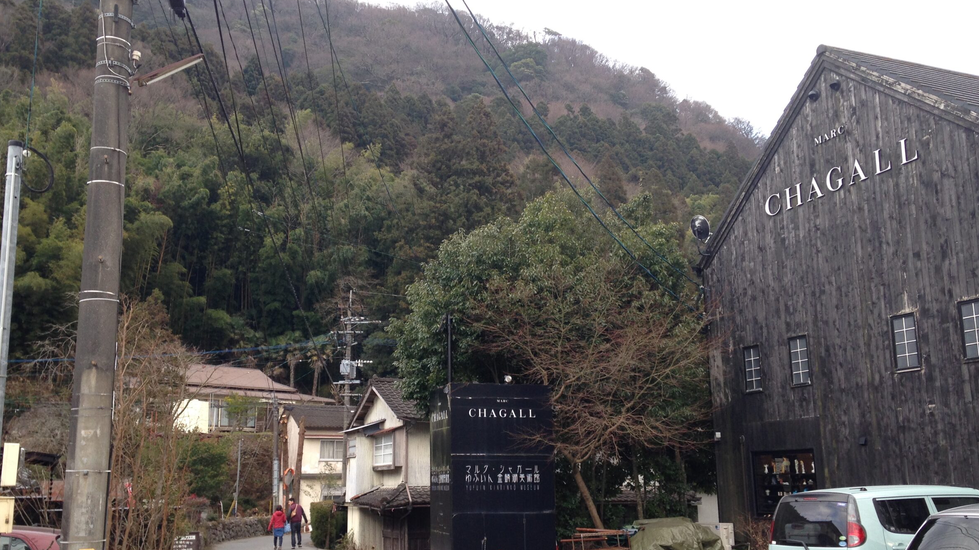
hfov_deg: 51.6
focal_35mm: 39
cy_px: 319
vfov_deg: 30.4
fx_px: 1012
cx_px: 463
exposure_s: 1/120
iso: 50
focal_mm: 4.12
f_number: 2.4
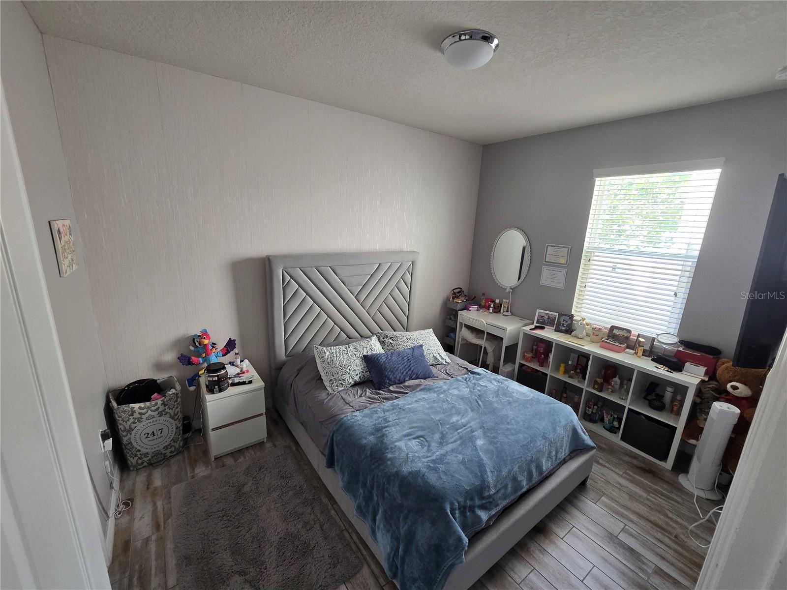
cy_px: 295
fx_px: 296
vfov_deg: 89.9
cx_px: 394
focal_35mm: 13
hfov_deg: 106.2
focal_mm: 2.2
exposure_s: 1/60
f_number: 2.2
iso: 160
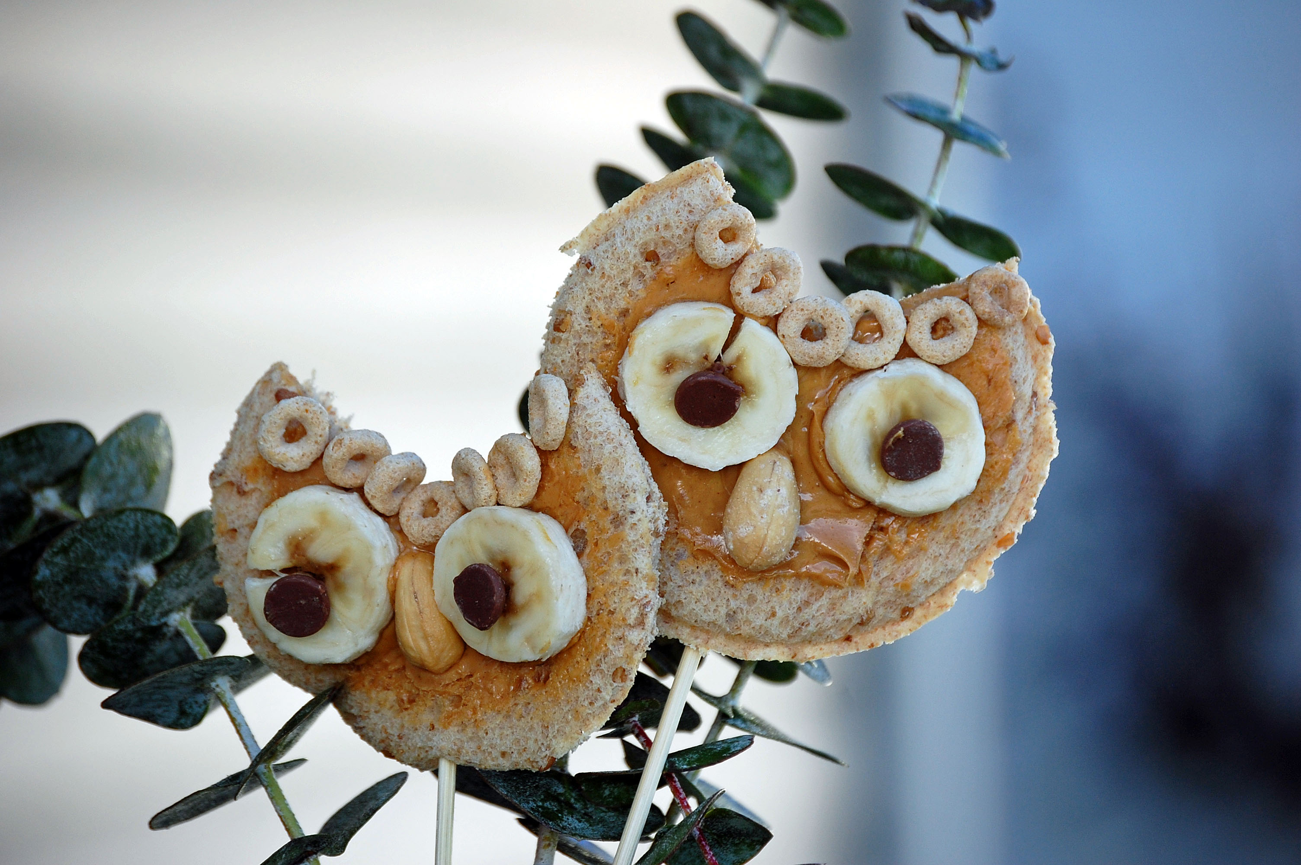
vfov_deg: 8.2
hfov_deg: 12.2
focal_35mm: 168
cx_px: 650
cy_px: 432
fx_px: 6066
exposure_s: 1/500
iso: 280
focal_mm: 112
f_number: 5.6
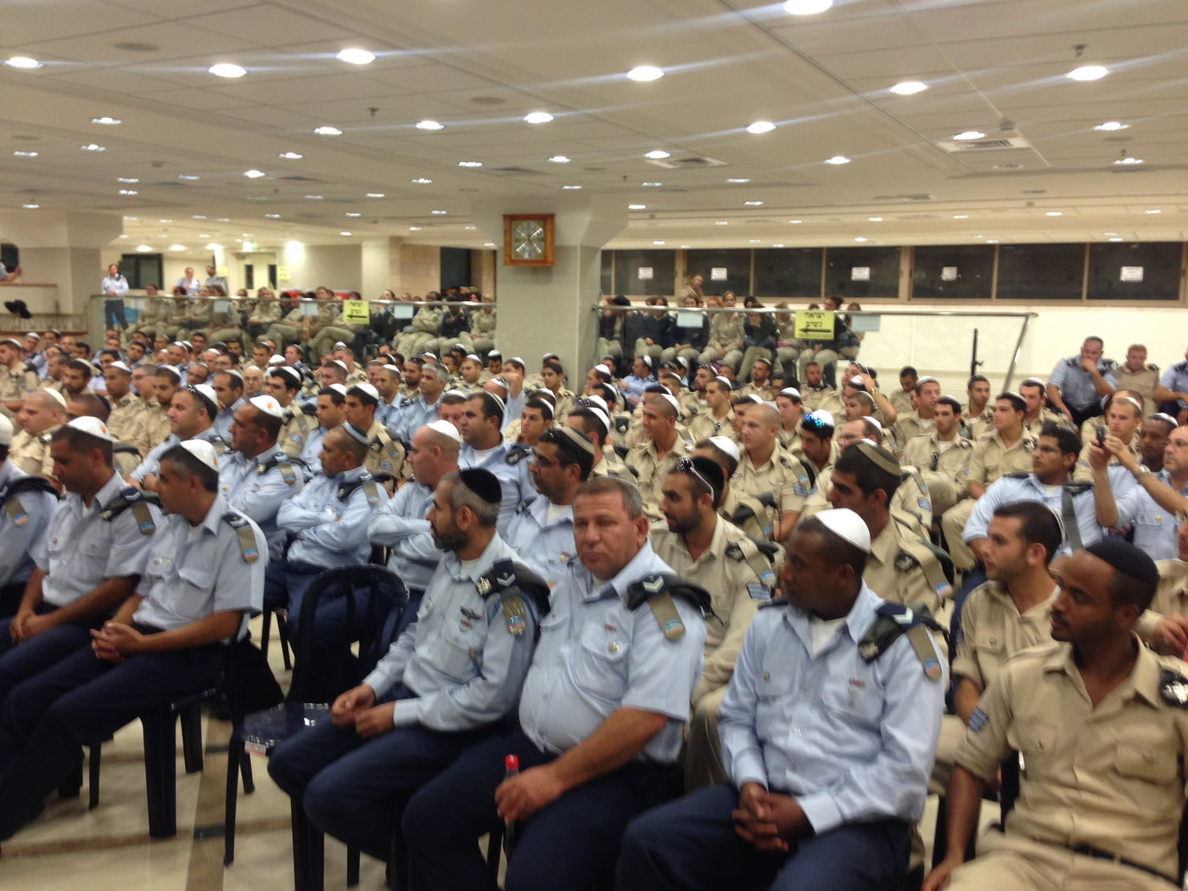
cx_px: 594
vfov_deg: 42.9
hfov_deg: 55.4
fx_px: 1133
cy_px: 446
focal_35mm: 33
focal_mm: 4.12
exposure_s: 1/20
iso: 64
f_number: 2.4
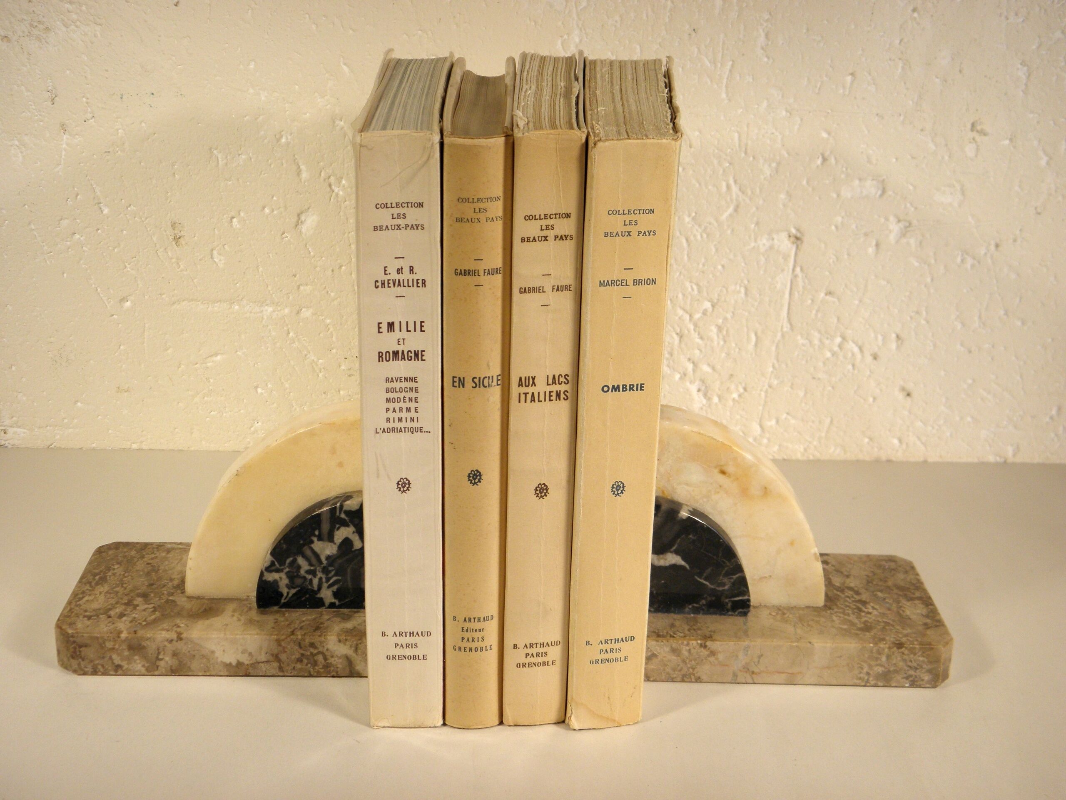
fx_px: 1447
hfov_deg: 40.4
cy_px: 400
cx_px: 533
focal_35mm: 47
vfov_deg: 30.9
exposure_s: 1/80
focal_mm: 8.6
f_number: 3.9
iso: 100
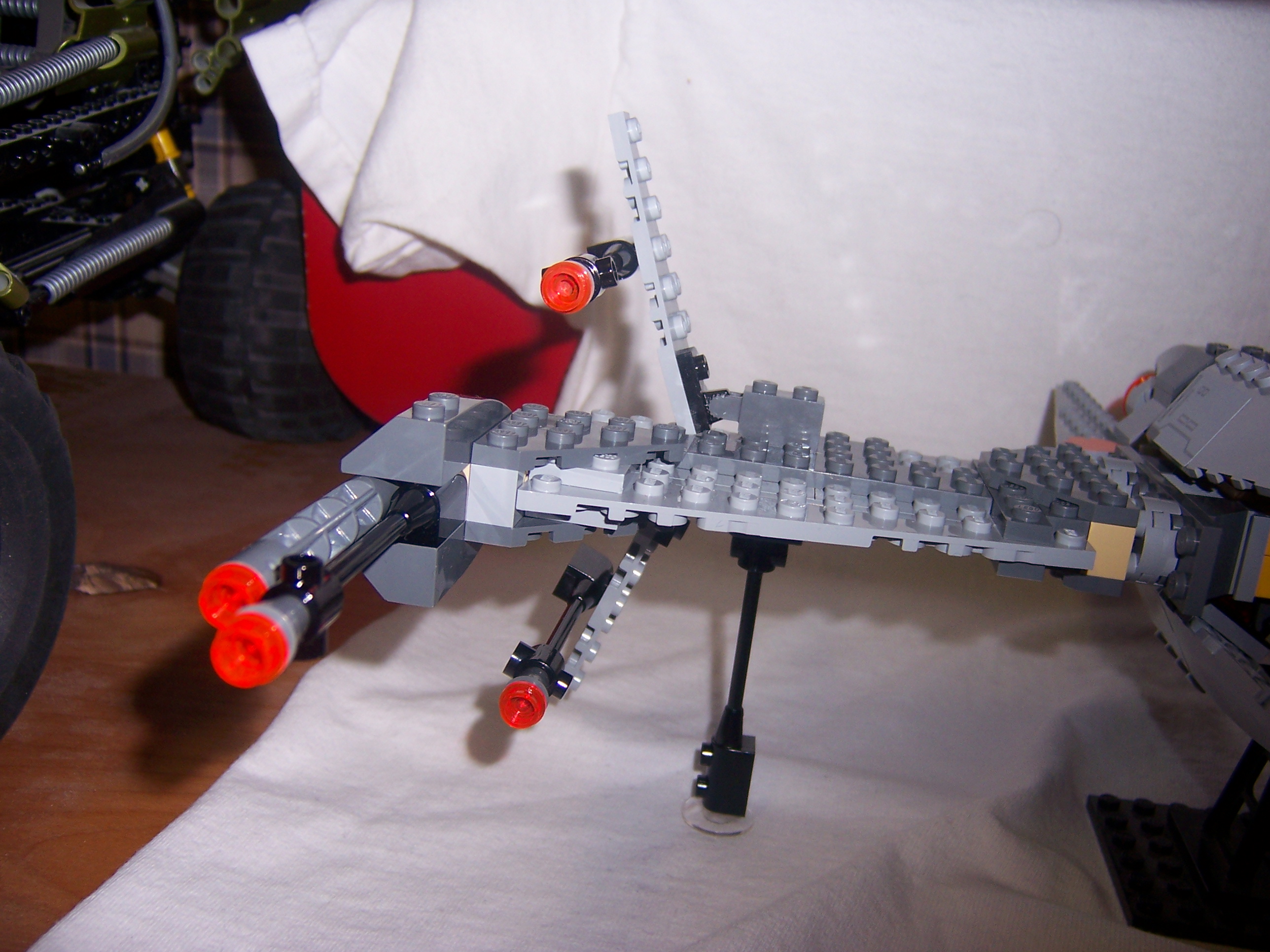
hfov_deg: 55.4
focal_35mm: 33
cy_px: 476
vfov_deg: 42.9
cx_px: 635
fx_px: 1211
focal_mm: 5.5
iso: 80
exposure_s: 1/60
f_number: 2.8
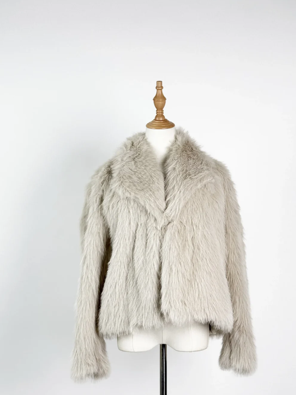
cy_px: 225
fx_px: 639
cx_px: 158
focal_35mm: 56
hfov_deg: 26.1
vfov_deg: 34.3
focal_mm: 6.76
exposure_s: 1/312
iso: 64
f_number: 1.78
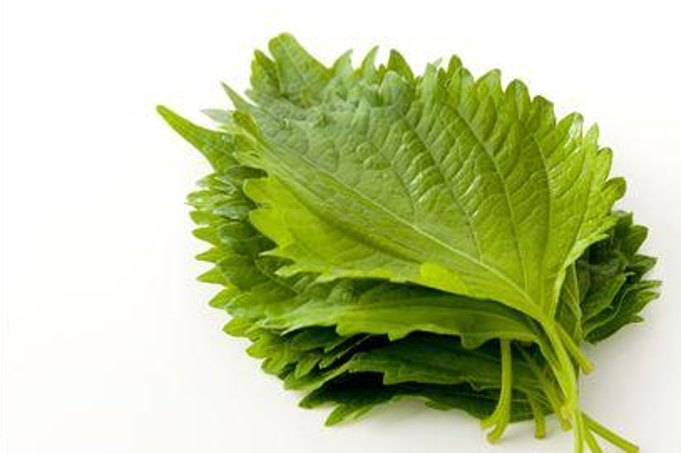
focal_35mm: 276
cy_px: 260
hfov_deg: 7.5
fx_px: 5219
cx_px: 415
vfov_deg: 5.0
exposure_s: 1/60
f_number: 11
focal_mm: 150
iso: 100
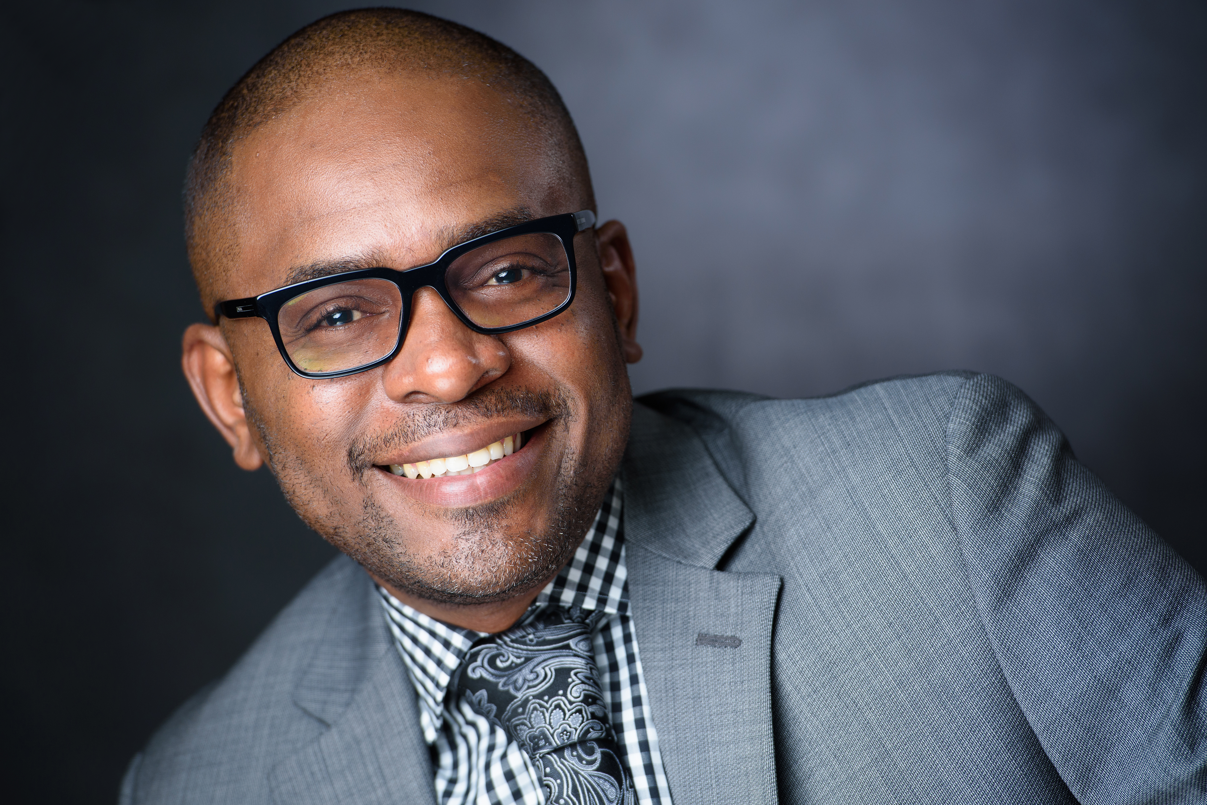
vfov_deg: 6.9
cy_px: 402
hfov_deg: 10.3
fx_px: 6708
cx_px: 604
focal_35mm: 200
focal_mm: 200
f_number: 4
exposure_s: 1/160
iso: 200
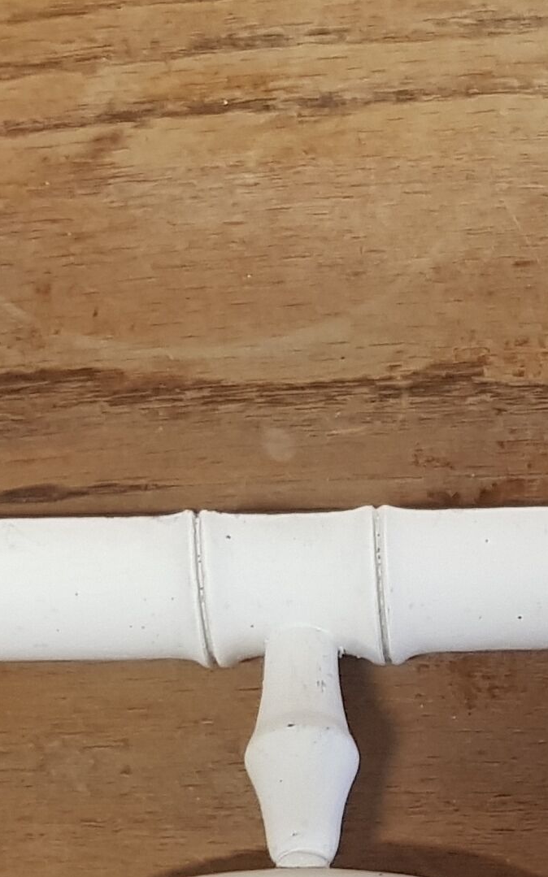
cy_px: 979
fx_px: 2462
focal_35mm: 103
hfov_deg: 12.5
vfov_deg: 19.3
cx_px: 621
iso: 200
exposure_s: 1/11
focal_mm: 4.2
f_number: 1.7
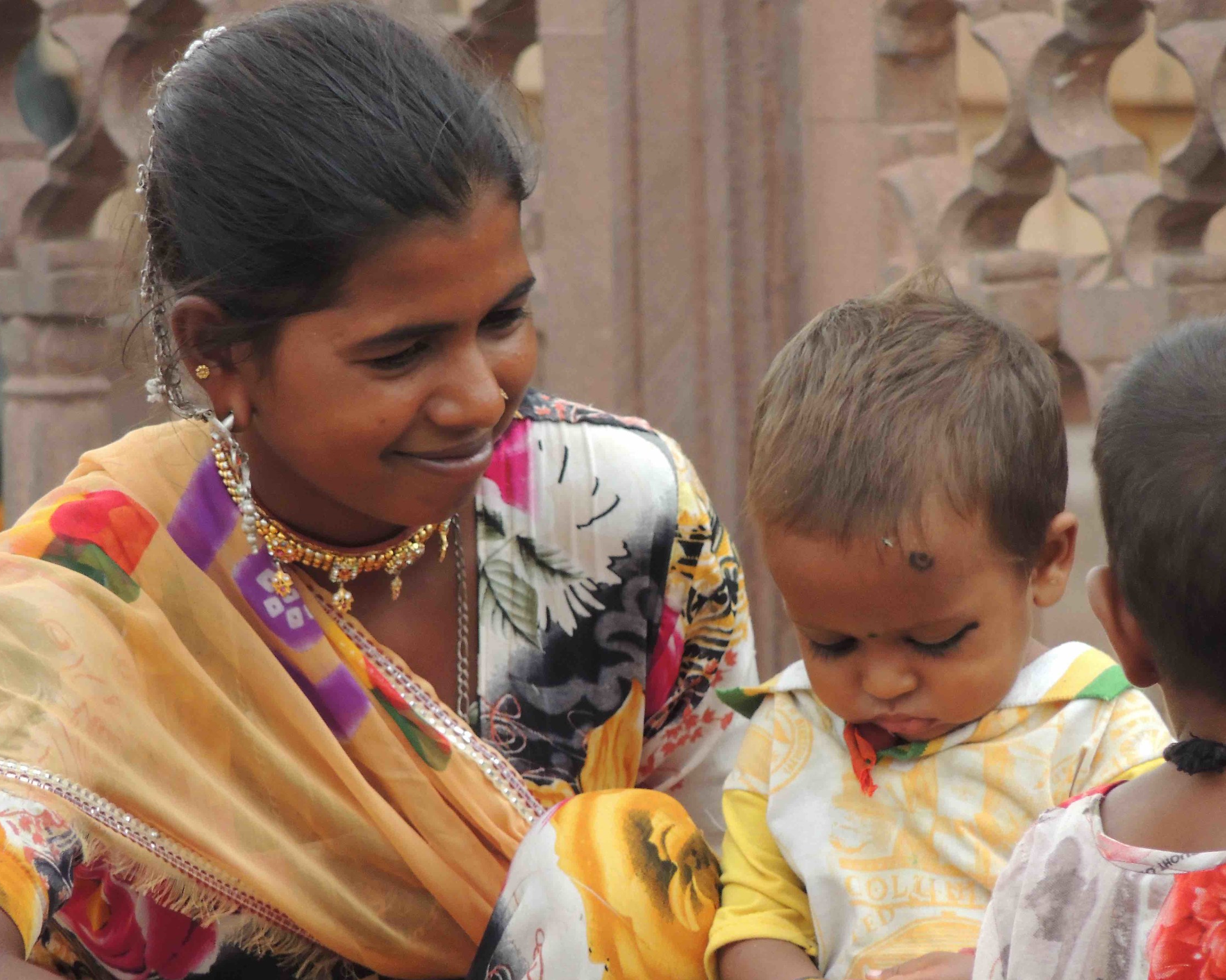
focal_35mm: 782
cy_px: 490
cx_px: 612
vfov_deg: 2.0
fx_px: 28371
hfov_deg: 2.5
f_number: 5.1
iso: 560
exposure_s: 1/500
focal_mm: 133.7
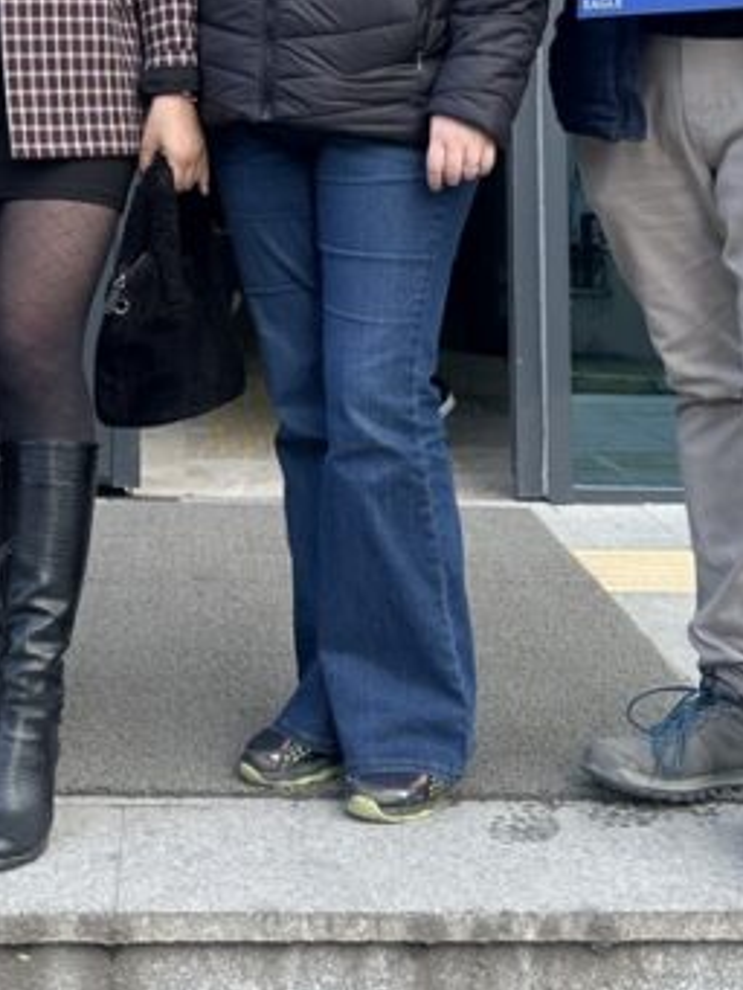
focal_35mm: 72
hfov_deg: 20.4
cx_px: 244
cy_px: -70
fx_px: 2059
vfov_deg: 25.3
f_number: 1.78
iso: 80
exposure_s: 1/1171
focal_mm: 6.86
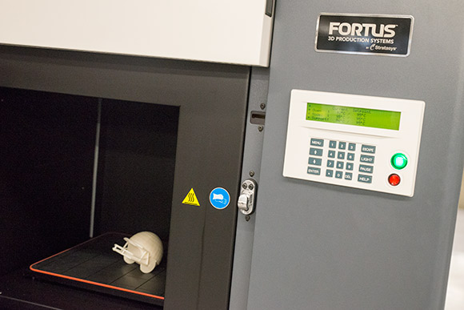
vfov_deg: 33.4
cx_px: 232
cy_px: 155
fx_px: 516
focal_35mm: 40
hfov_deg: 48.4
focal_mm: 40
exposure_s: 1/180
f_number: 6.7
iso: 4500
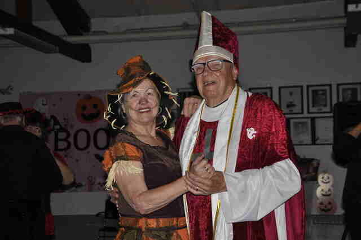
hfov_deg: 28.1
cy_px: 120
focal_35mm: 72
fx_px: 721
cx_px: 180
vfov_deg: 18.9
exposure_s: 1/60
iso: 400
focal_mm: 48
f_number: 6.3
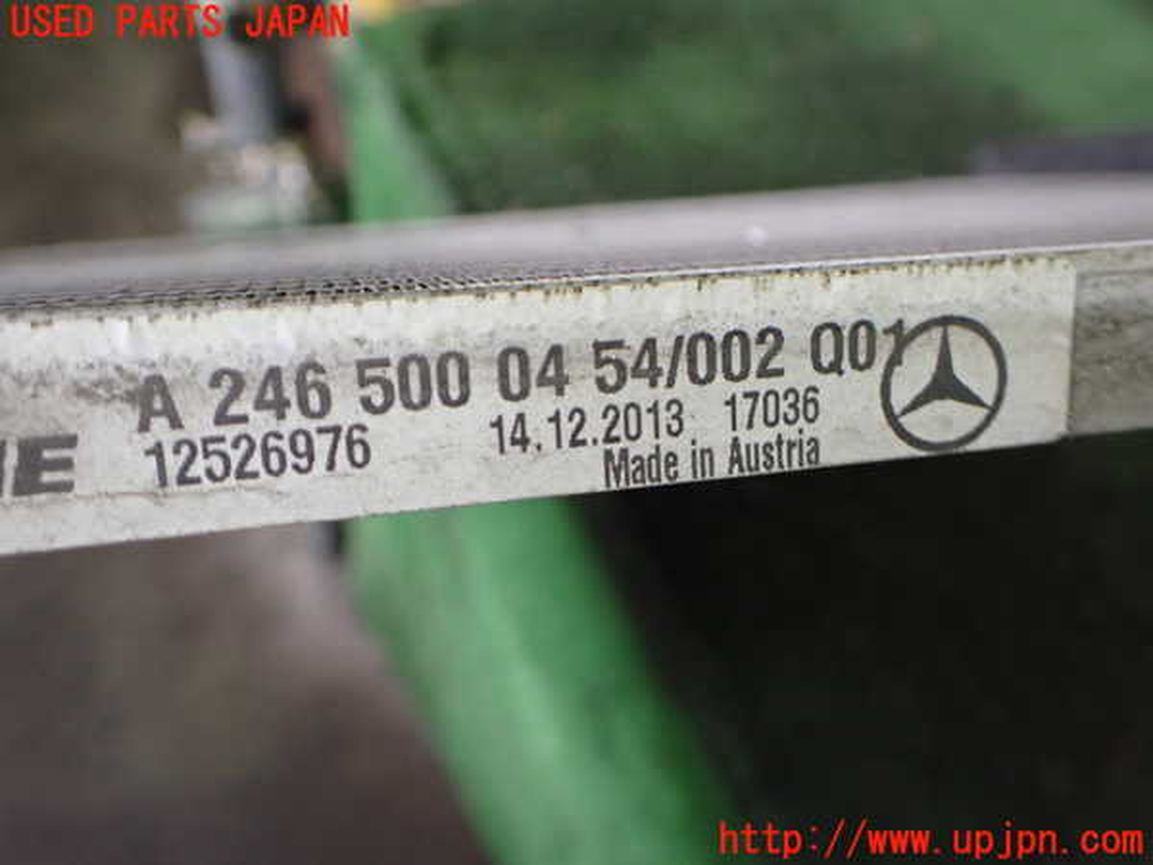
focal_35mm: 30
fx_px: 999
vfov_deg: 46.8
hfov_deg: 60.0
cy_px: 432
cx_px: 576
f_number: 2.3
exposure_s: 1/125
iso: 640
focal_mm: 5.4
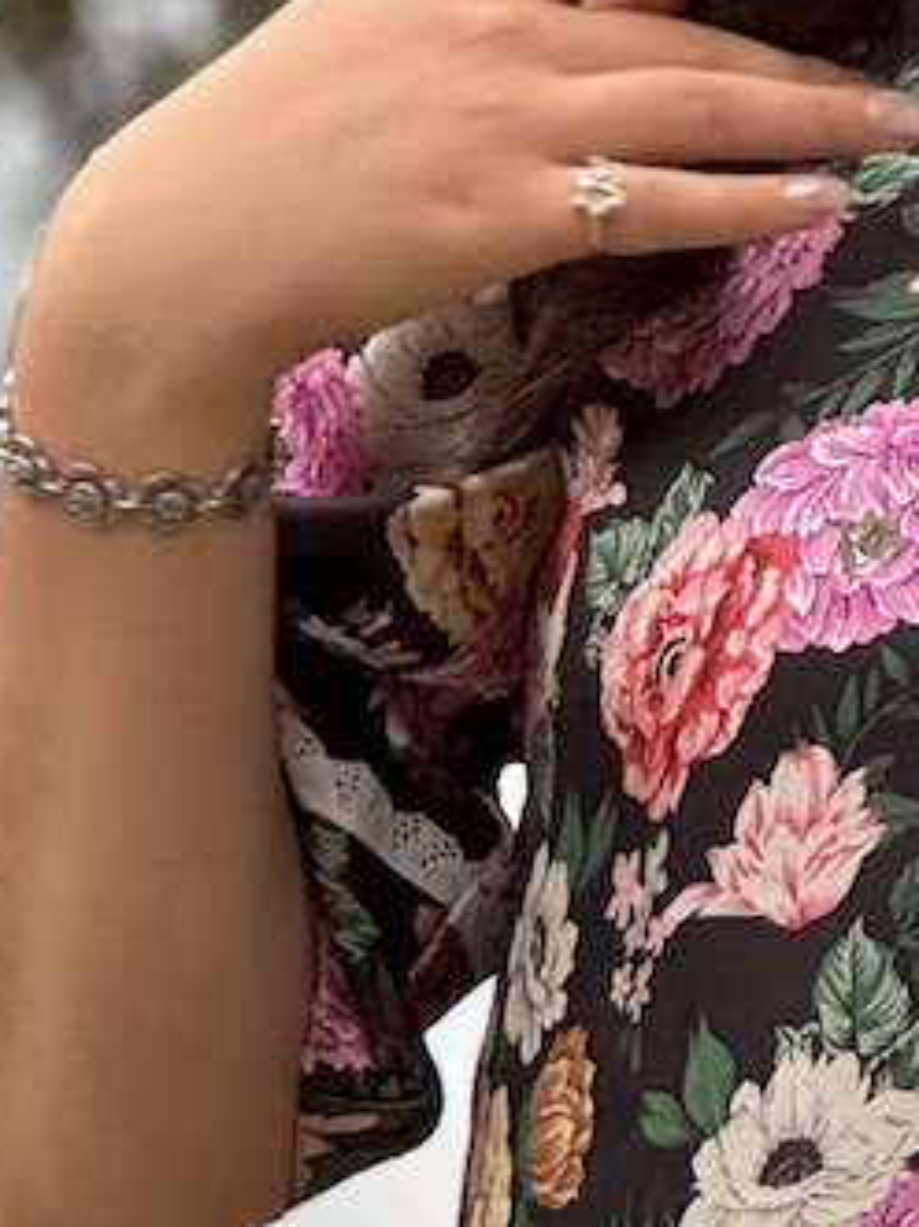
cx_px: 587
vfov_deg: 6.0
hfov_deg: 4.5
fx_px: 11724
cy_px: 997
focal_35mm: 331
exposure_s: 1/99
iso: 100
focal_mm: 9
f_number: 2.8
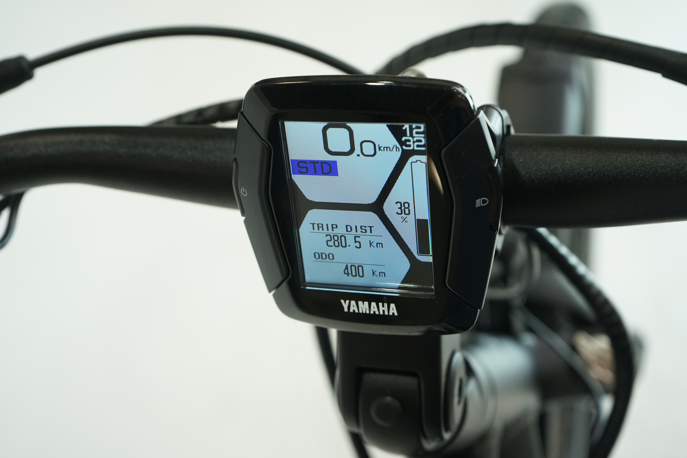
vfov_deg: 29.2
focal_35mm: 46
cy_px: 229
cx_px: 344
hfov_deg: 42.7
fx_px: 878
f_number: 5.6
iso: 1600
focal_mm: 46
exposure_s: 1/200
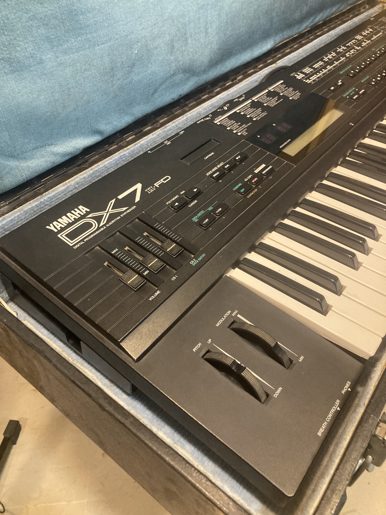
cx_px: 193
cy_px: 258
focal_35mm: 28
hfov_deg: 49.7
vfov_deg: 63.4
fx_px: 416
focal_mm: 3.99
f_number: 1.8
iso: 400
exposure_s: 1/33
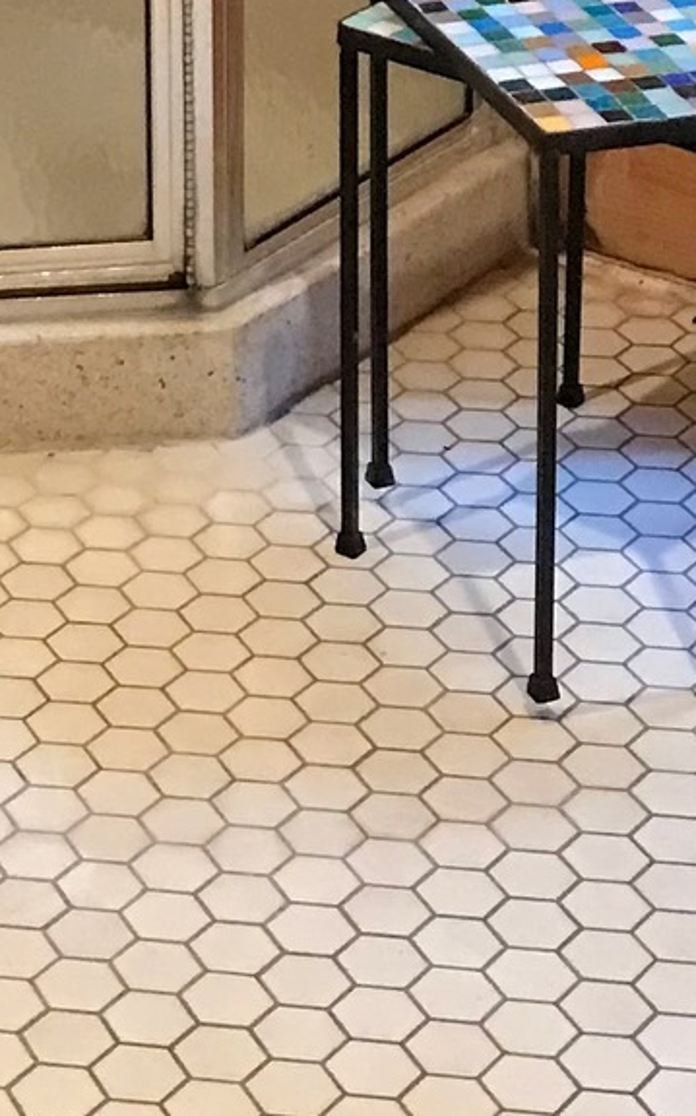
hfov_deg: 10.8
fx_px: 3614
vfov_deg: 16.6
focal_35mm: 119
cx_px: -169
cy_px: -322
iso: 100
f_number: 1.8
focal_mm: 3.99
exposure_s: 1/13
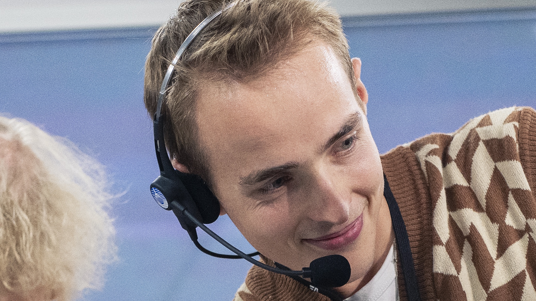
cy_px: 404
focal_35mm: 201
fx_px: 2857
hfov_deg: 10.7
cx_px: 252
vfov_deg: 6.0
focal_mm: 50
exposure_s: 1/400
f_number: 3.2
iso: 1250
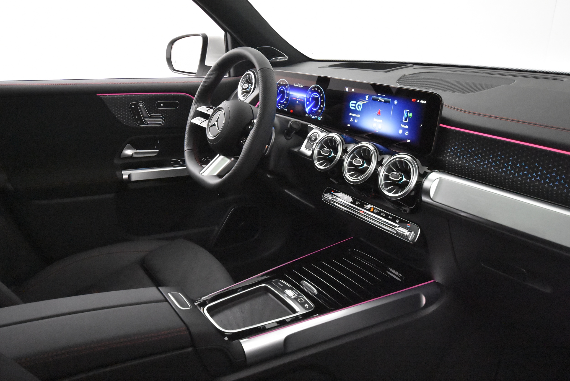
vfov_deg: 43.7
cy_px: 190
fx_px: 475
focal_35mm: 30
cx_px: 285
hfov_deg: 61.9
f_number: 5.6
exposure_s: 1/50
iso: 12800
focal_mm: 20
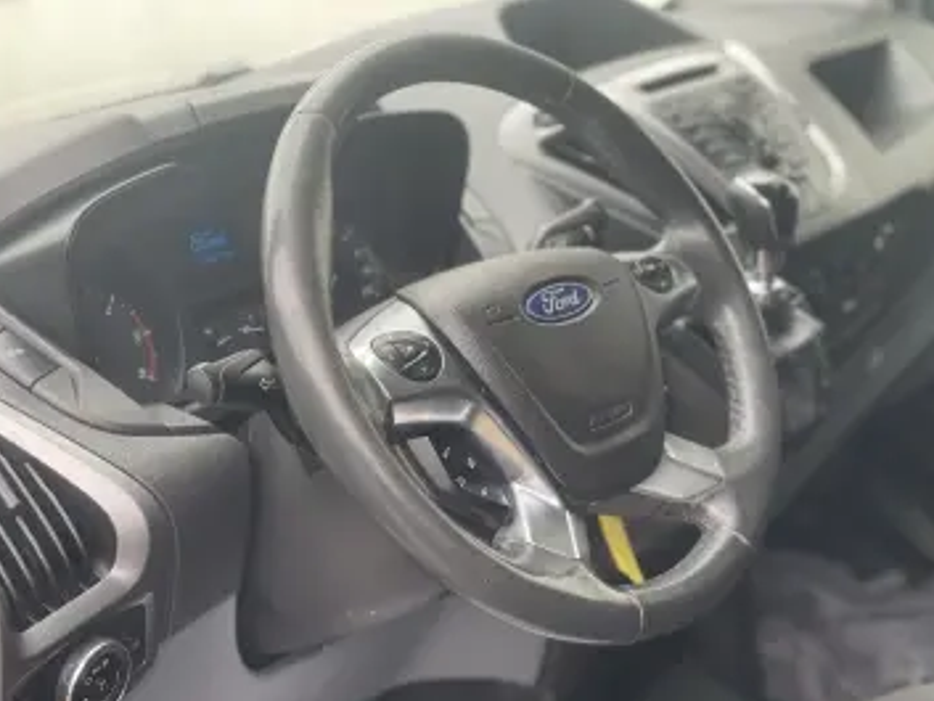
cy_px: 354
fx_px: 1431
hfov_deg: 36.2
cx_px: 460
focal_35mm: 53
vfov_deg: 27.5
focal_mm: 6
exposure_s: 1/122
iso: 80
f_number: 2
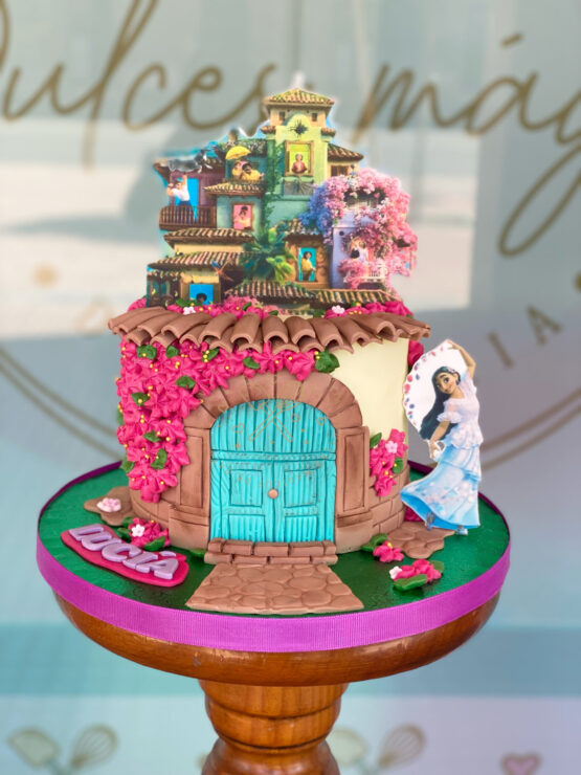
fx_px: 1164
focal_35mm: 52
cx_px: 290
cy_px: 388
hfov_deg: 28.0
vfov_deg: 36.8
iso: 32
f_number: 2
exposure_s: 1/122
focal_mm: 6
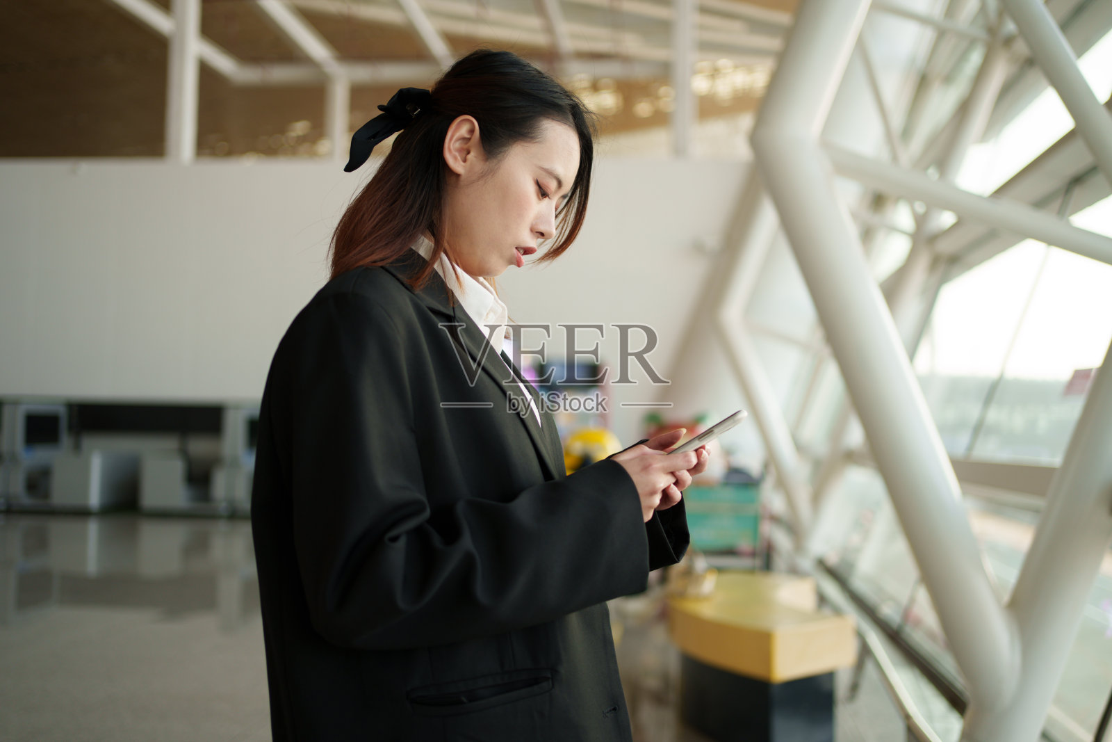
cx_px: 556
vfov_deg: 37.9
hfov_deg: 54.4
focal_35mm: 35
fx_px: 1081
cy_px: 371
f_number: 2
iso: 100
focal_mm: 35
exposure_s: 1/200
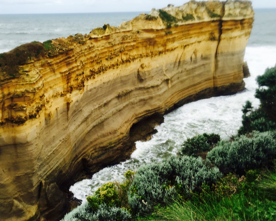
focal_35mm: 37
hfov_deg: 48.6
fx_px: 302
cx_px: 103
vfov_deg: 40.1
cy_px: 118
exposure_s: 1/686
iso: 25
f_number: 2.2
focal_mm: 4.15
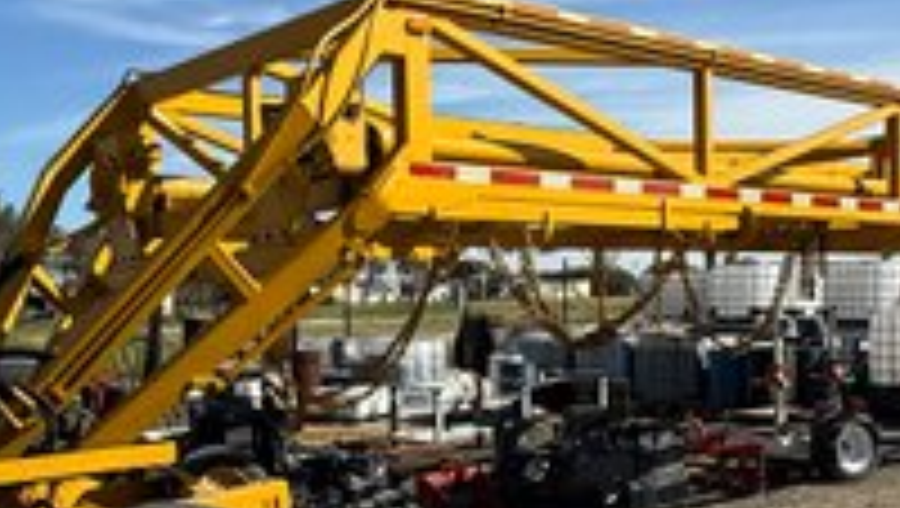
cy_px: 393
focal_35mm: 48
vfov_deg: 24.7
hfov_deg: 42.4
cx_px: 322
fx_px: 1147
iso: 50
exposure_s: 1/2165
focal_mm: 2.22
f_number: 2.2
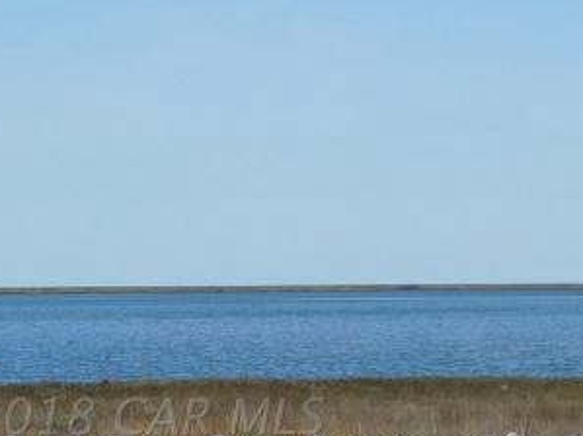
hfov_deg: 12.8
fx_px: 2593
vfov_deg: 9.6
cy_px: 417
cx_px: 127
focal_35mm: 154
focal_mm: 8
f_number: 7.4
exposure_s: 1/500
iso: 125
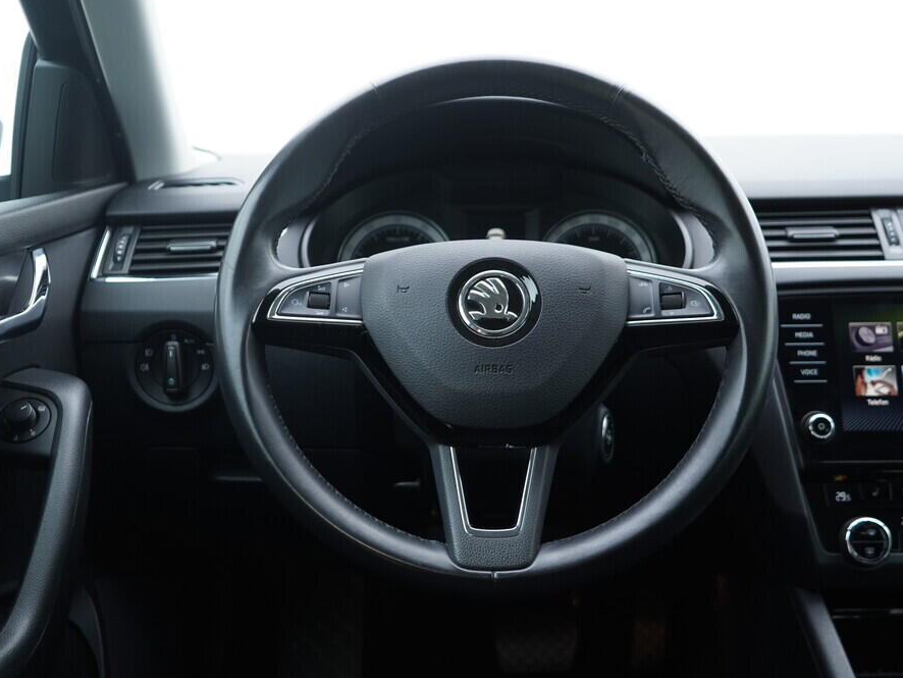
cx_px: 477
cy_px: 334
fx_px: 1044
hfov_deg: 46.8
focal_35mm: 40
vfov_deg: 36.0
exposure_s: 1/40
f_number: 2.8
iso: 250
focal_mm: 24
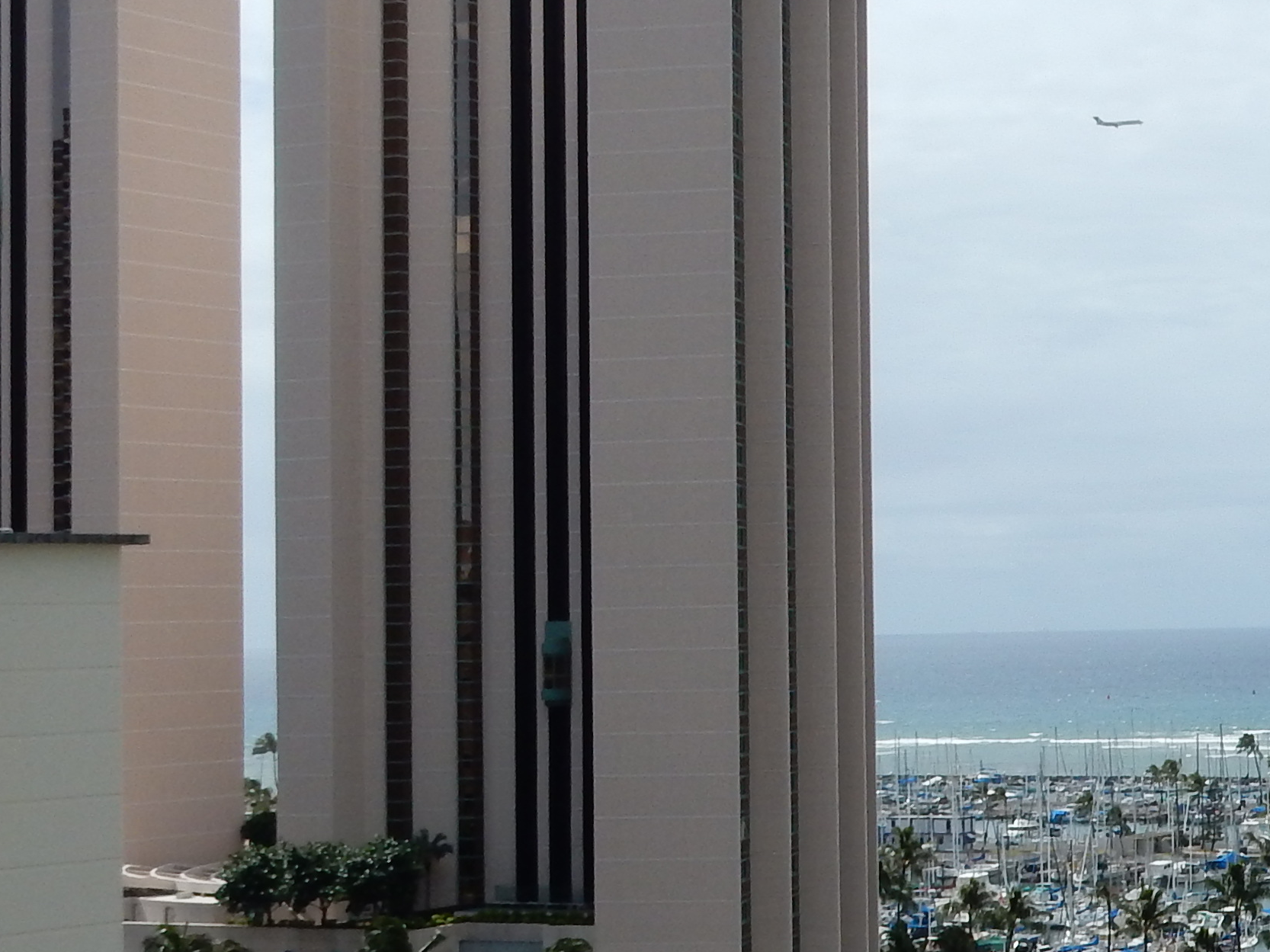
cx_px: 1442
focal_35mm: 83
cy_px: 478
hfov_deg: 22.1
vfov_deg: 17.8
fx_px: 3045
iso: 125
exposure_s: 1/2000
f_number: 4
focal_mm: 5.4
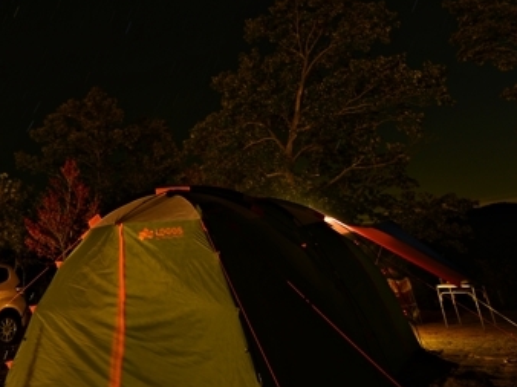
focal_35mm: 35
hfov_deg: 48.5
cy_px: 31
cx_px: 76
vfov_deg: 37.7
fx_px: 522
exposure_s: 376
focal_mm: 12
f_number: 6.3
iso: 100
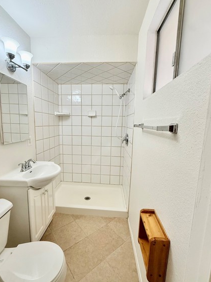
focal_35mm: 16
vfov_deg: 94.5
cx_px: 98
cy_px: 142
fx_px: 130
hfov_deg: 78.0
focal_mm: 2.22
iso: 200
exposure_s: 1/120
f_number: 2.2
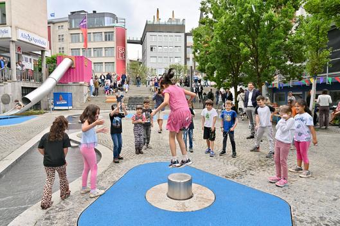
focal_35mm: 24
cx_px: 170
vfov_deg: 53.1
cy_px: 113
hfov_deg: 73.8
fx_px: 227
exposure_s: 1/100
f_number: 9
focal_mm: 24
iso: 160
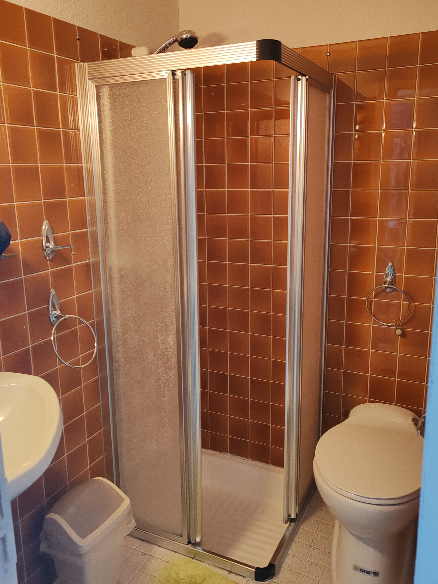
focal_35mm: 31
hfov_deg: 45.4
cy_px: 292
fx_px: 523
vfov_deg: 58.4
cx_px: 219
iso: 800
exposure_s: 1/50
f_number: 1.9
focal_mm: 6.12
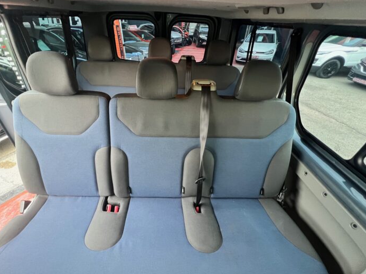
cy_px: 150
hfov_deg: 97.9
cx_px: 166
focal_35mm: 15
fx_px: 159
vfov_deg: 81.6
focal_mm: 1.57
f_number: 1.8
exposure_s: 1/60
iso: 400
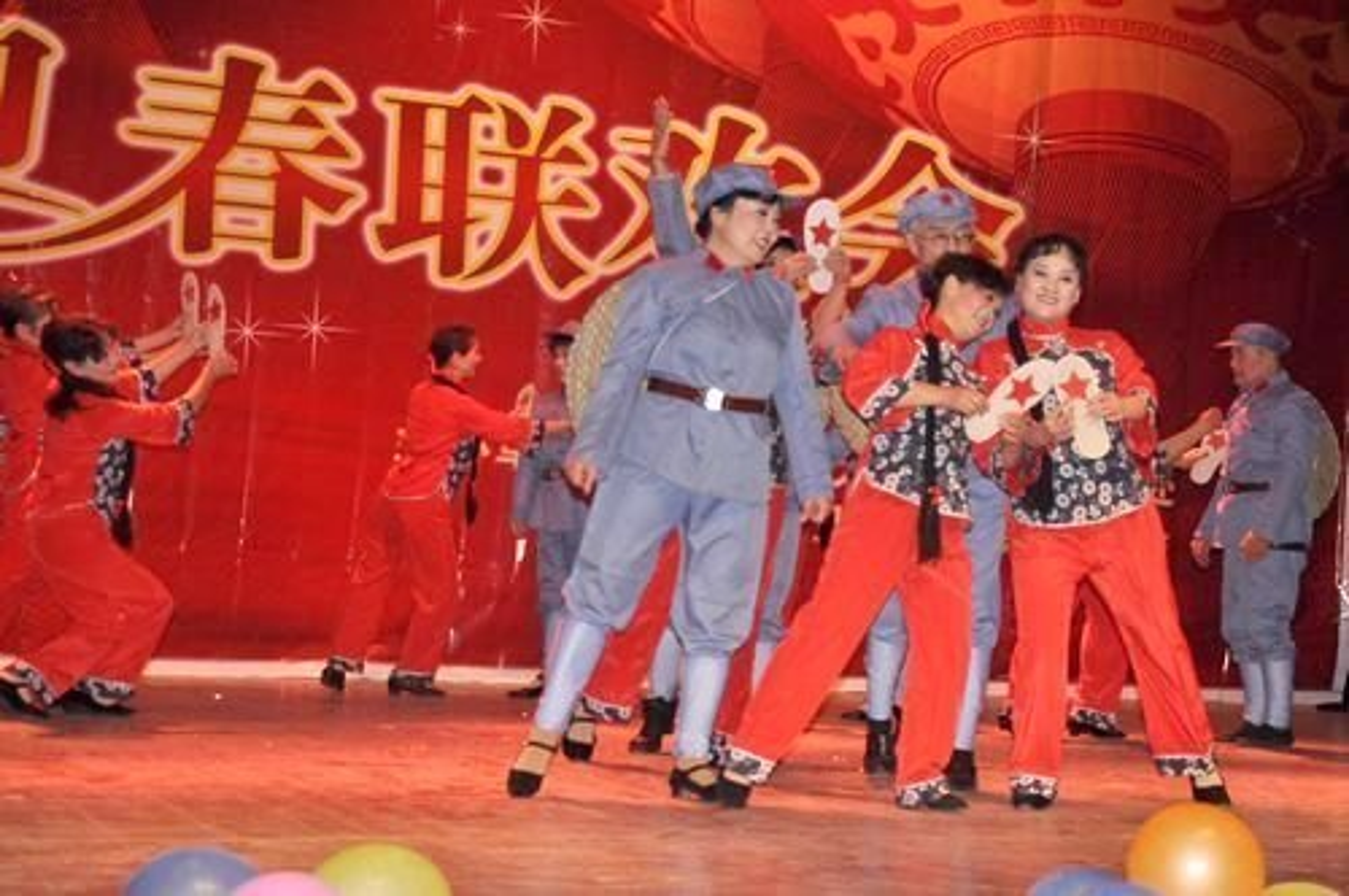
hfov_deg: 35.1
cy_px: 448
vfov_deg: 23.7
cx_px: 674
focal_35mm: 57
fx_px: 2133
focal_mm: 38
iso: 200
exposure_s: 1/100
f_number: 4.5
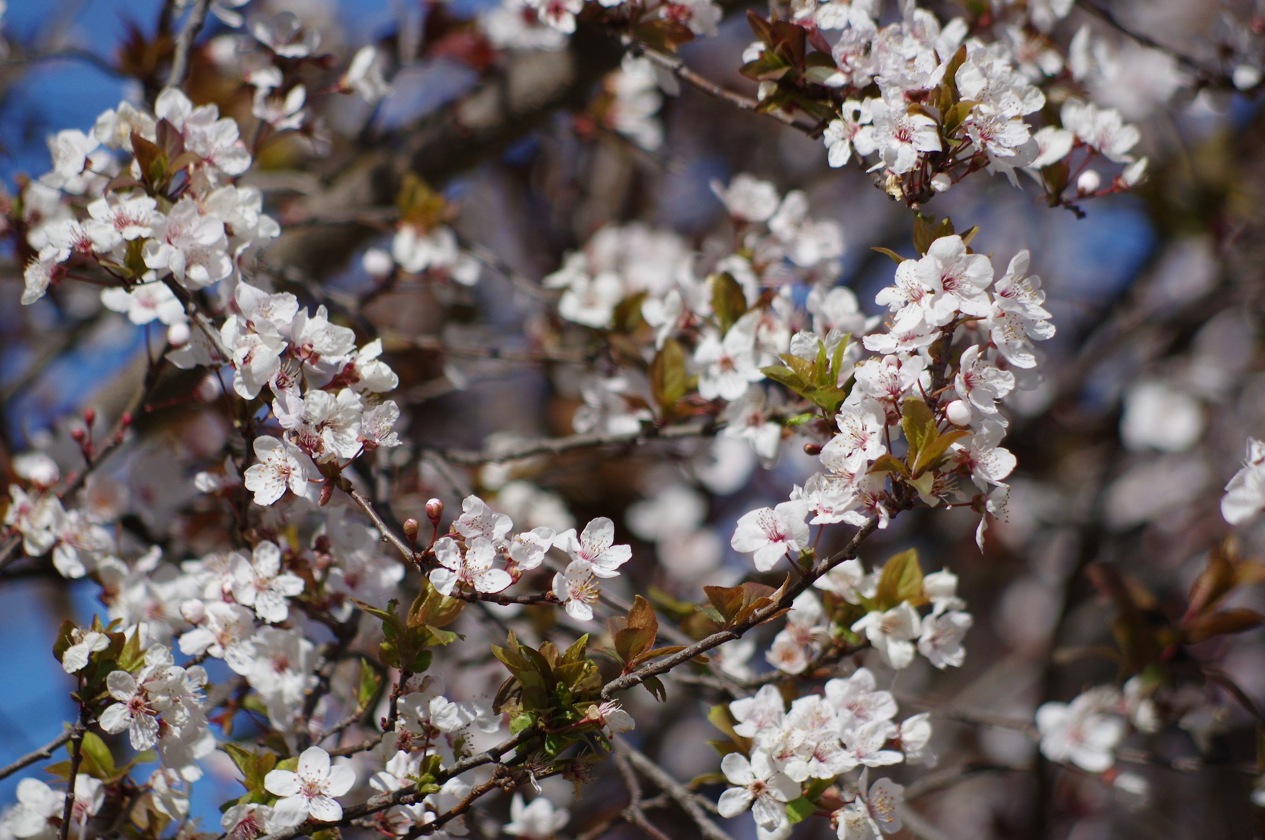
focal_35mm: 450
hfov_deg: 4.6
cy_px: 420
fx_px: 15796
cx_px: 632
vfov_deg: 3.0
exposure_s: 1/500
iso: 200
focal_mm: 300
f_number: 7.1
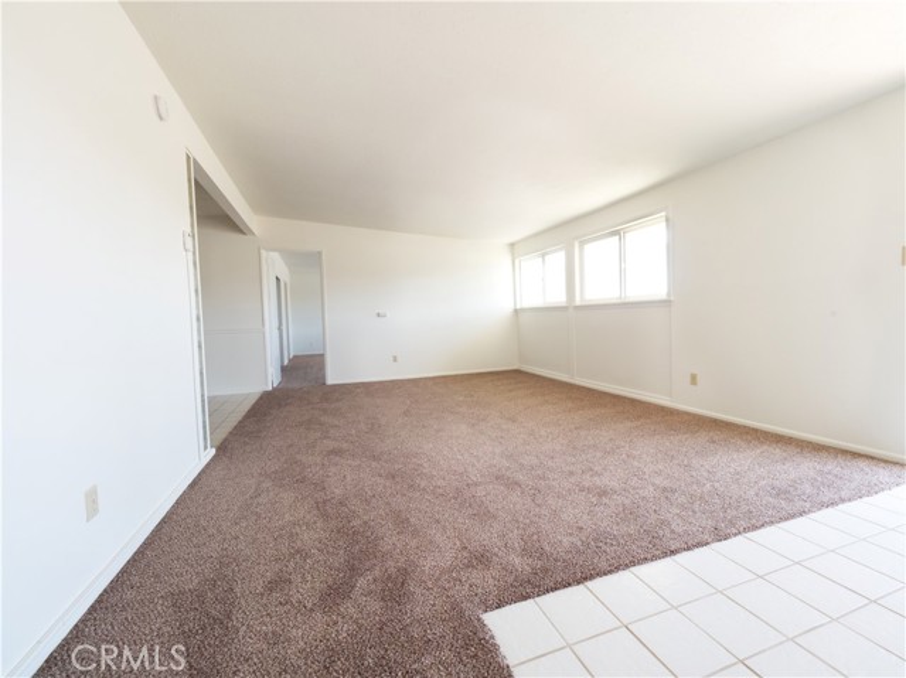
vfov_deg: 85.6
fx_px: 366
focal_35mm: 14
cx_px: 453
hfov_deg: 102.1
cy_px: 339
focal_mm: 7
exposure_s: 1/20
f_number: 9
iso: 800
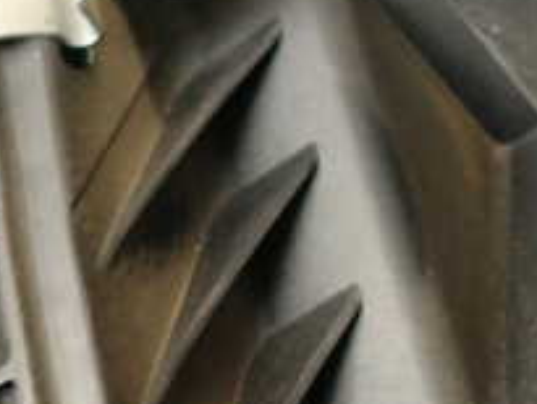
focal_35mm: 73
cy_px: -100
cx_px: 621
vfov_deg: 18.9
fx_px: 1133
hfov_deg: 24.5
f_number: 2
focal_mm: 4.5
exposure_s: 1/40
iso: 200
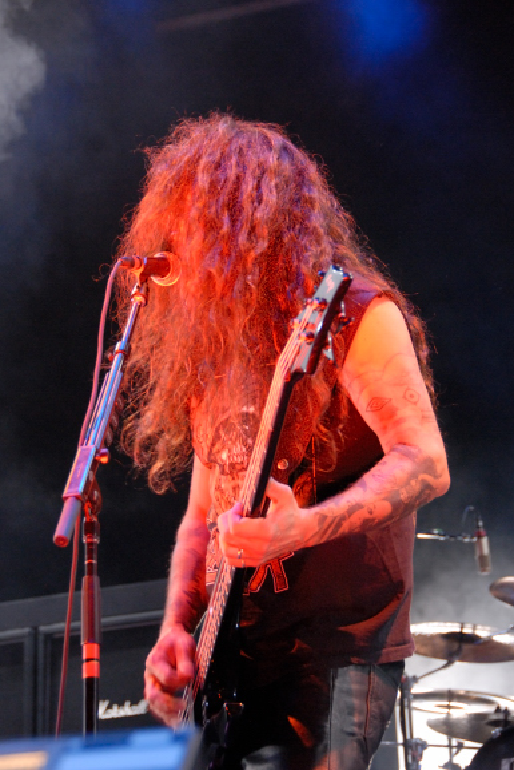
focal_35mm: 102
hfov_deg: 13.5
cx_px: 257
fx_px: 2170
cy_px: 390
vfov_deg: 20.1
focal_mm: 65
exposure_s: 1/80
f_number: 5
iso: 1000
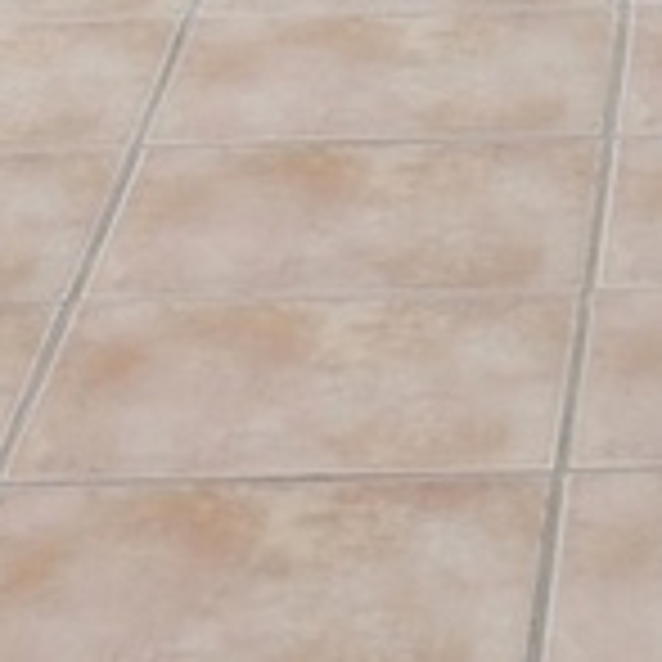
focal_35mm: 244
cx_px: 1180
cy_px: -1423
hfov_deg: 7.0
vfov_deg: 6.5
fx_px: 5279
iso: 320
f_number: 8
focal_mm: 26
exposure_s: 1/10
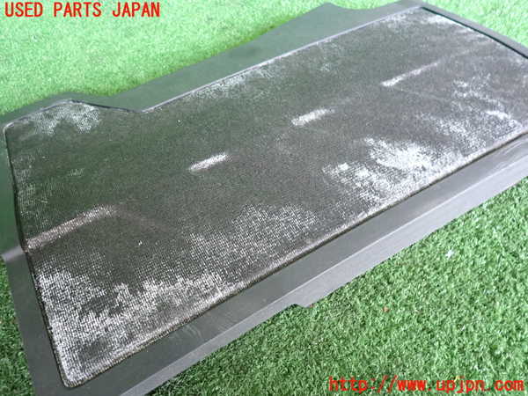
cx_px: 264
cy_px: 198
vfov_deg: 54.9
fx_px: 381
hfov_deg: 69.4
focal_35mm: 25
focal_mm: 4.5
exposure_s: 1/25
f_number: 2
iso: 800
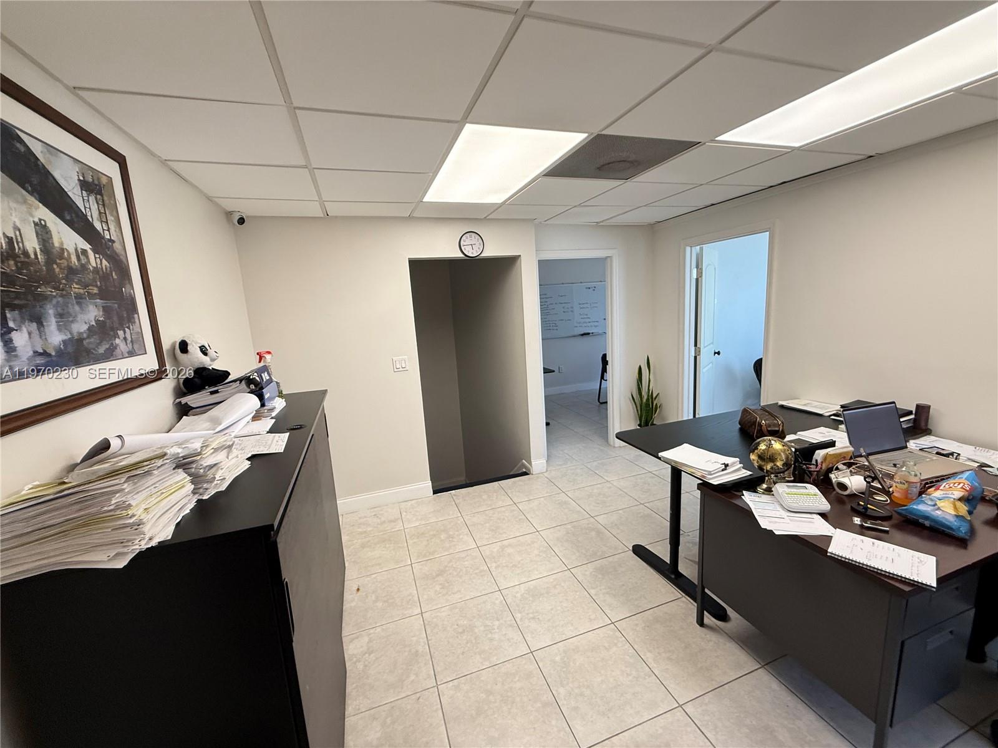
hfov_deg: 102.1
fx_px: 404
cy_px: 374
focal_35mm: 14
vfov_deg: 85.7
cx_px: 499
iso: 250
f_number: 2.2
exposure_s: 1/120
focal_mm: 2.22
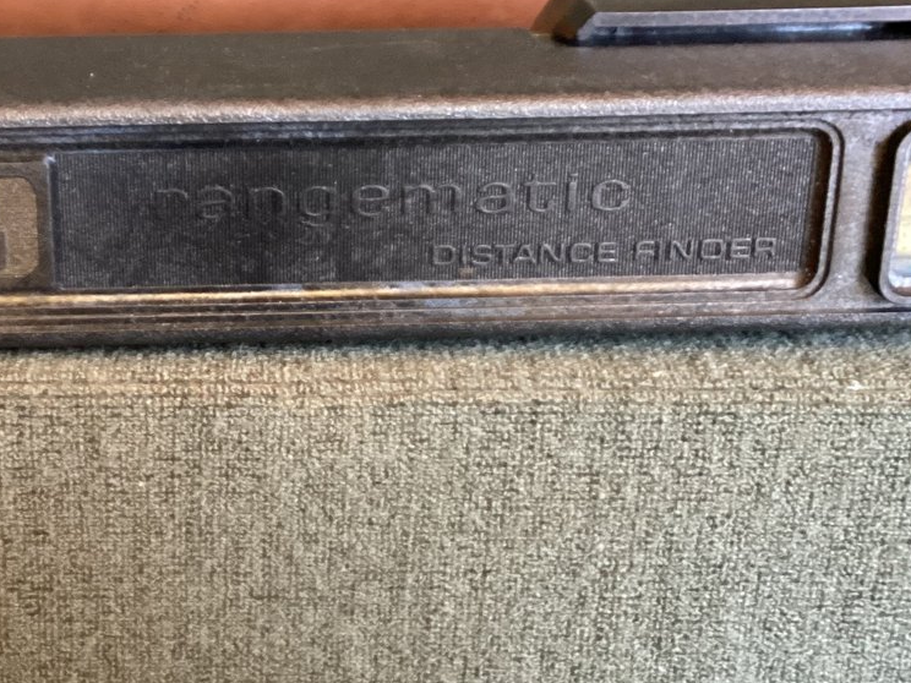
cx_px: 248
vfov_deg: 23.3
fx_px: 1658
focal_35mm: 63
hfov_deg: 30.3
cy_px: 310
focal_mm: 3.3
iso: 320
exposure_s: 1/50
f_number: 2.4
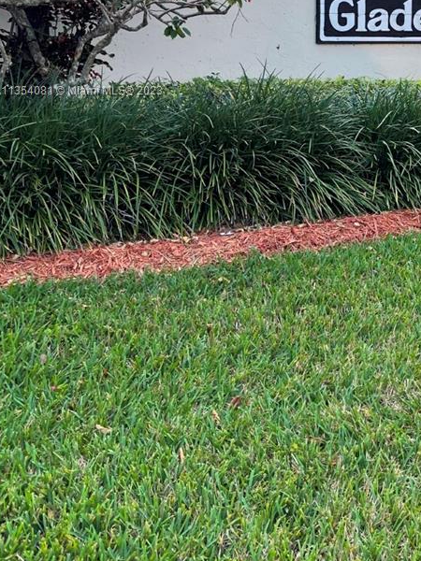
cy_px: 92
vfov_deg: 35.3
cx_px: 413
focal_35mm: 52
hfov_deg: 26.6
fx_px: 843
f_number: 1.6
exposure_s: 1/1098
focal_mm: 5.1
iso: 32
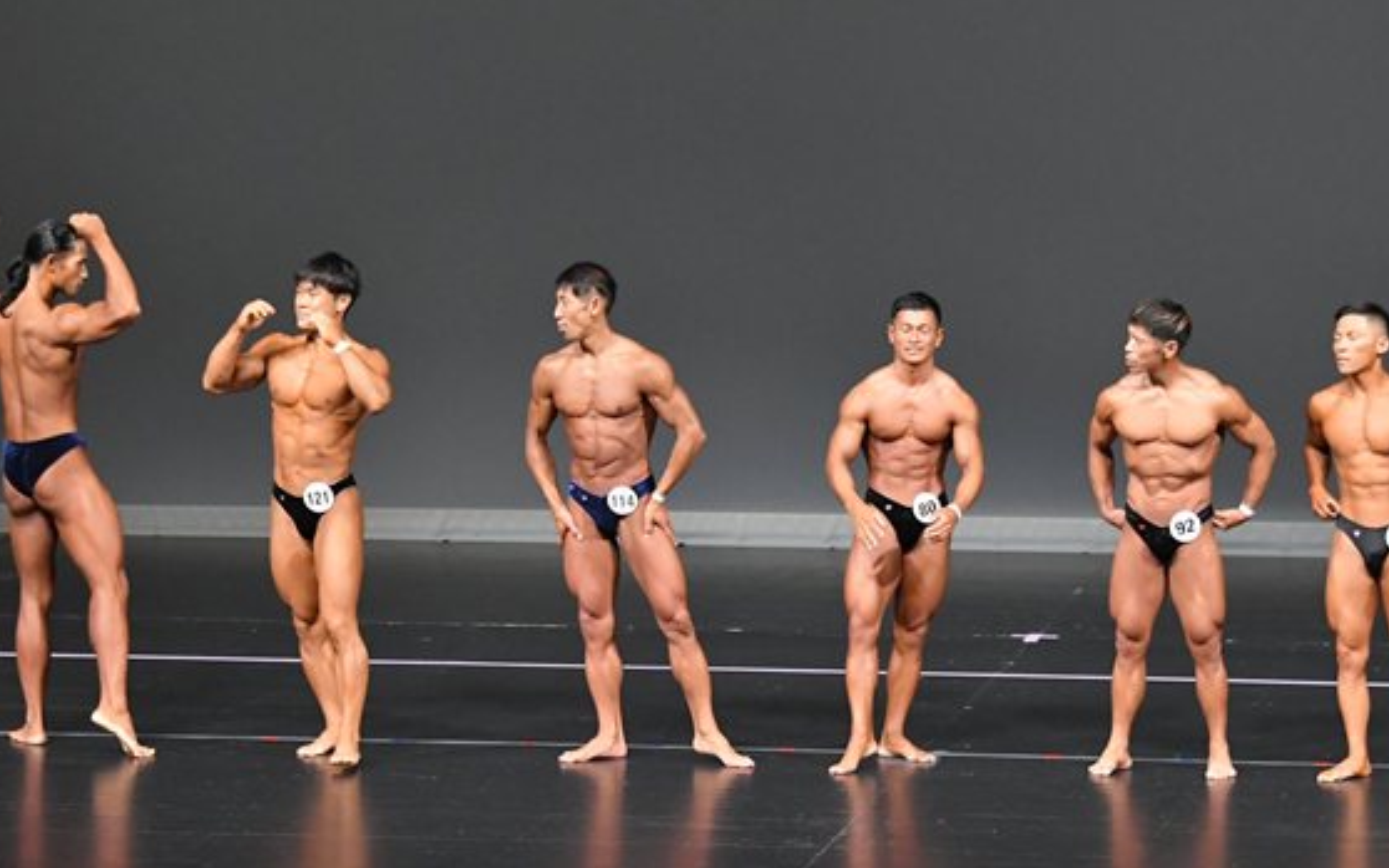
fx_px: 8405
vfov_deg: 5.9
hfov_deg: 9.4
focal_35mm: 222
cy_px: 423
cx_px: 643
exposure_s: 1/400
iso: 5000
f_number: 5.6
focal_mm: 105
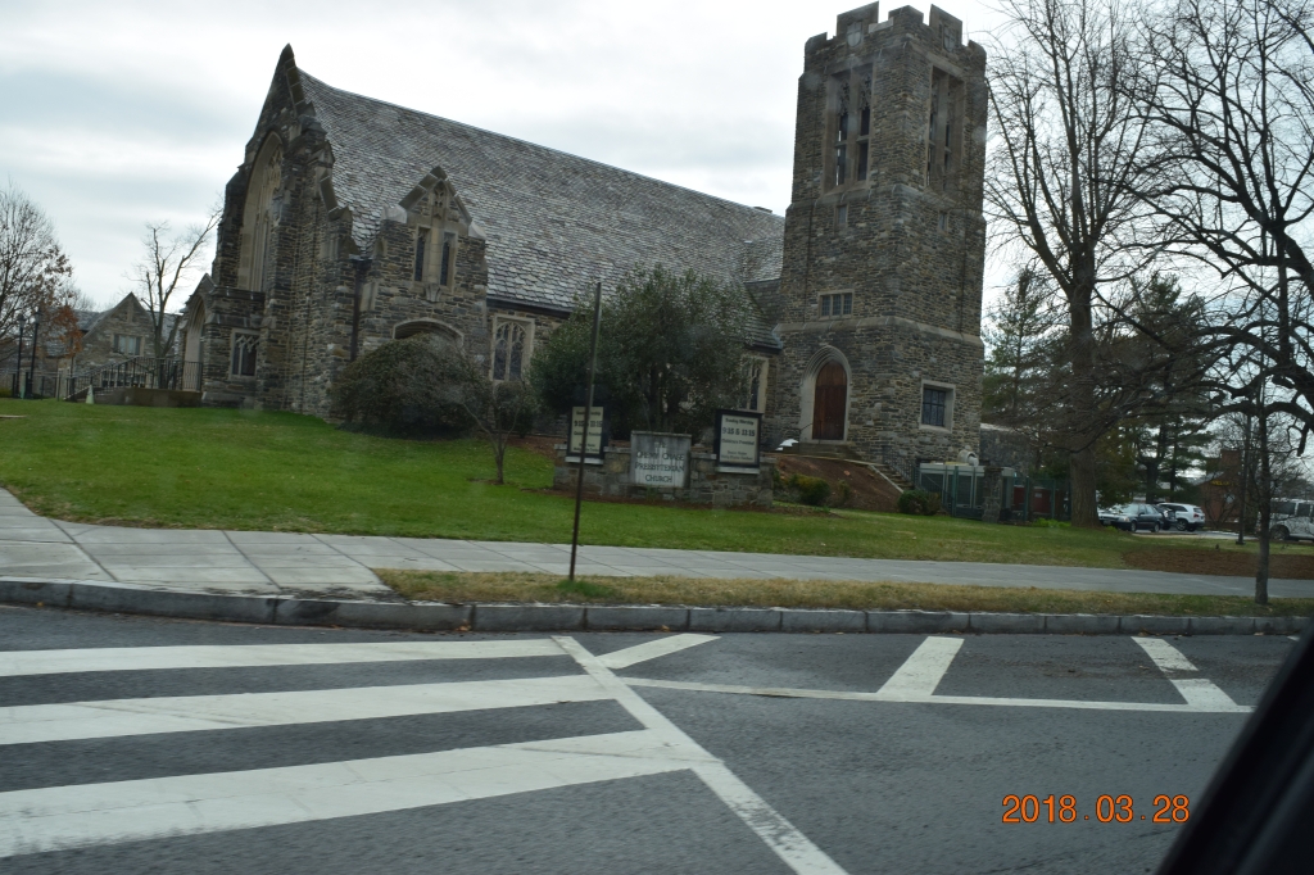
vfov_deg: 47.9
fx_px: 985
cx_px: 657
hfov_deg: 67.4
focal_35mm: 27
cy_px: 438
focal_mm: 18
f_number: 11
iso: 400
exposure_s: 1/400
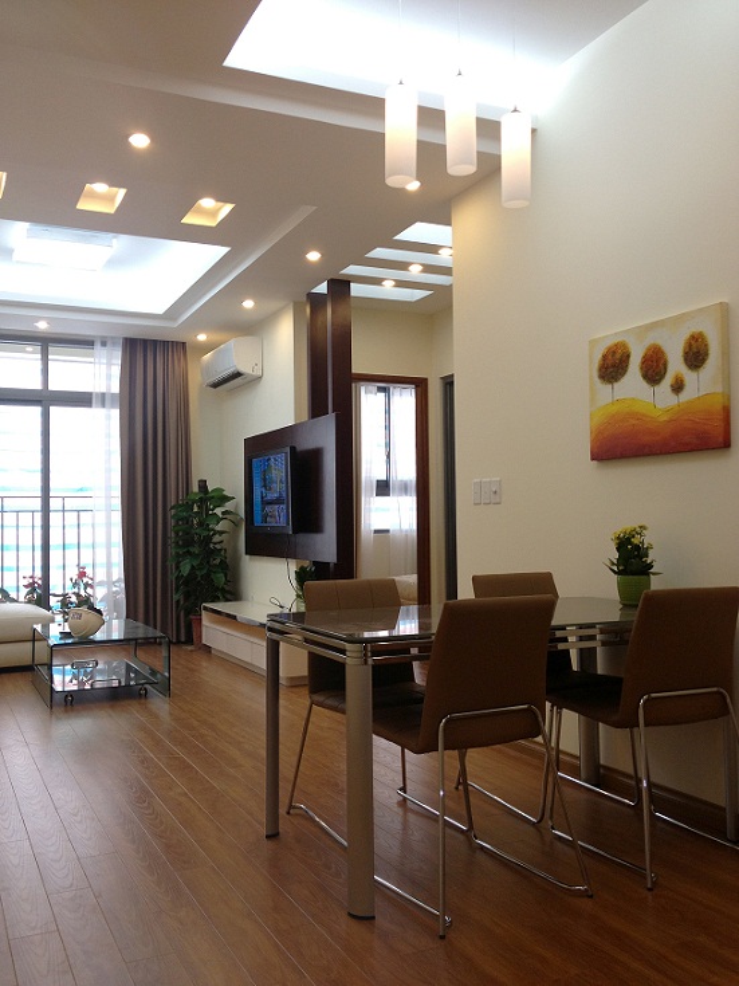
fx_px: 997
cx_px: 370
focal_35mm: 35
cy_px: 493
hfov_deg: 40.7
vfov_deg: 52.6
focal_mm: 4.28
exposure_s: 1/37
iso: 50
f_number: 2.4
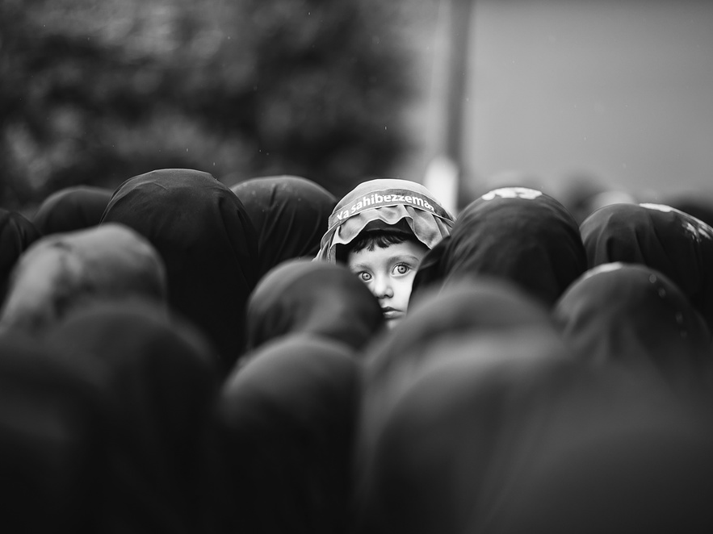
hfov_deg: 13.4
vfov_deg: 10.1
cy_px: 268
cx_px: 385
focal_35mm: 147
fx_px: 3027
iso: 400
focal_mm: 135
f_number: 1.8
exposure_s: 1/800
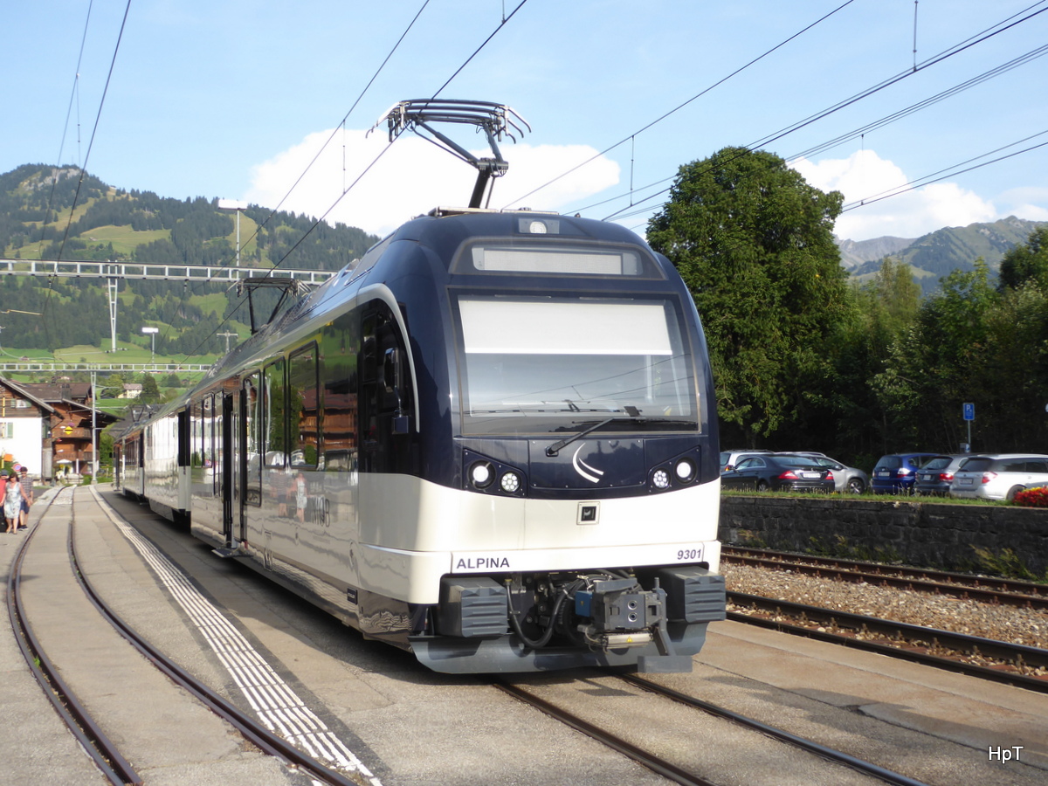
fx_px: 1393
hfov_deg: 41.2
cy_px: 393
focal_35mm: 46
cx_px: 524
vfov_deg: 31.5
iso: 80
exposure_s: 1/250
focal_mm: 7.8
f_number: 3.9
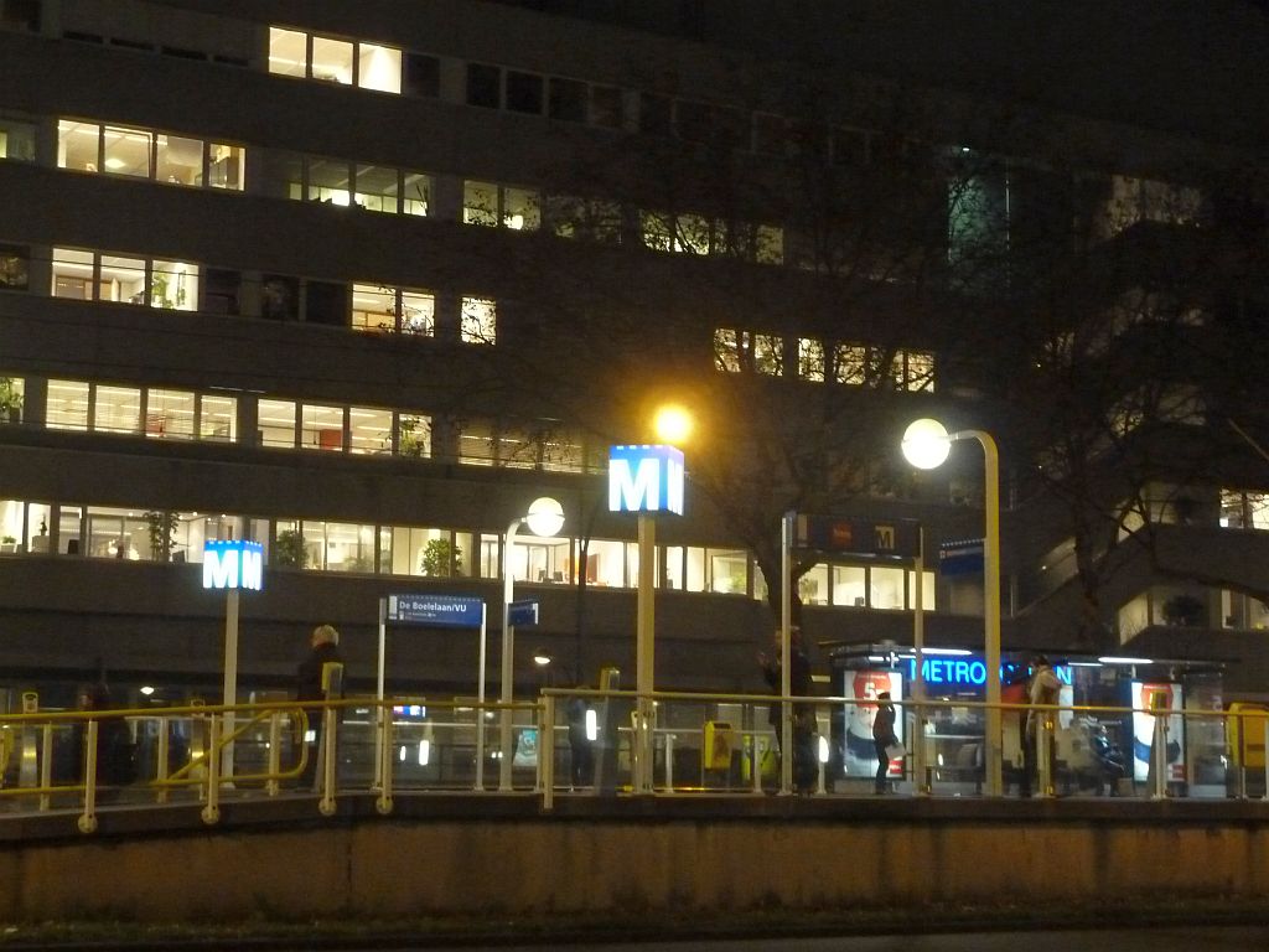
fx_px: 2310
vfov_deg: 23.3
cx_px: 634
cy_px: 476
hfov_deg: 30.7
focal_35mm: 63
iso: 800
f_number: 4
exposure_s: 1/8
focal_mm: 10.3
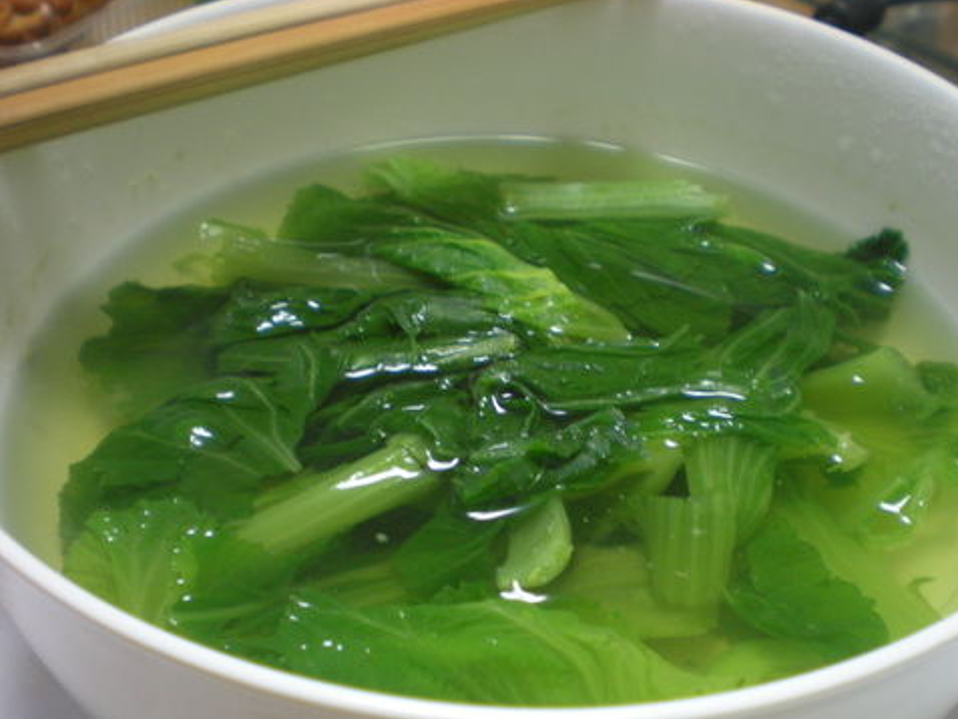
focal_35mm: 47
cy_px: 437
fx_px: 1301
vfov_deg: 30.8
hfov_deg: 40.3
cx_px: 544
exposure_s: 1/8.1
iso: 200
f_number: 3.1
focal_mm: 6.3
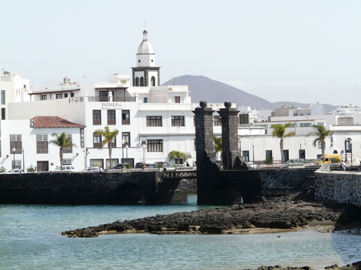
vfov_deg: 9.6
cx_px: 180
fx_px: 1606
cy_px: 135
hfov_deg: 12.8
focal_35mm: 154
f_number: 5.6
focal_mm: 25.3
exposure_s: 1/400
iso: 100
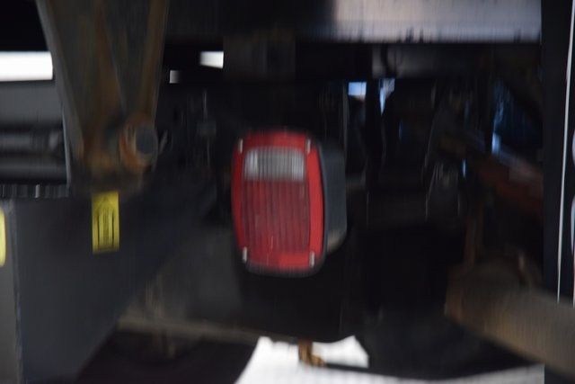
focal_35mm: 105
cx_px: 288
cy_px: 192
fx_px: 1677
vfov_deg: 13.0
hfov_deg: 19.5
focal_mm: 70
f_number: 4.5
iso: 1600
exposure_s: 1/15
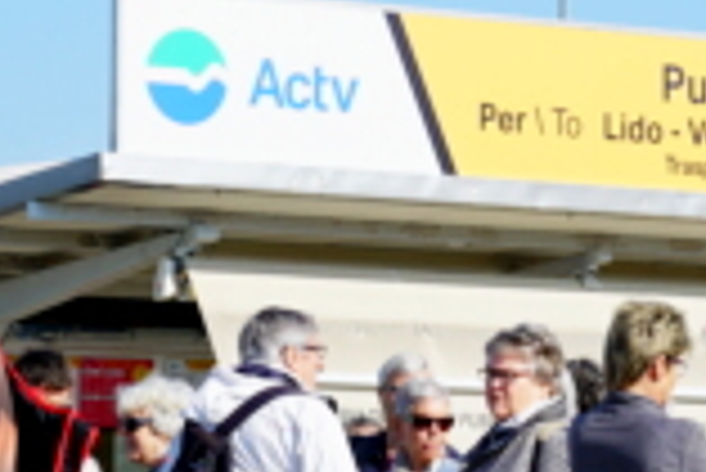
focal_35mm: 255
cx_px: 612
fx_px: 5005
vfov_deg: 5.4
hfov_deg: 8.0
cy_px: 36
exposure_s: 1/250
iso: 100
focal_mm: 50
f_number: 10
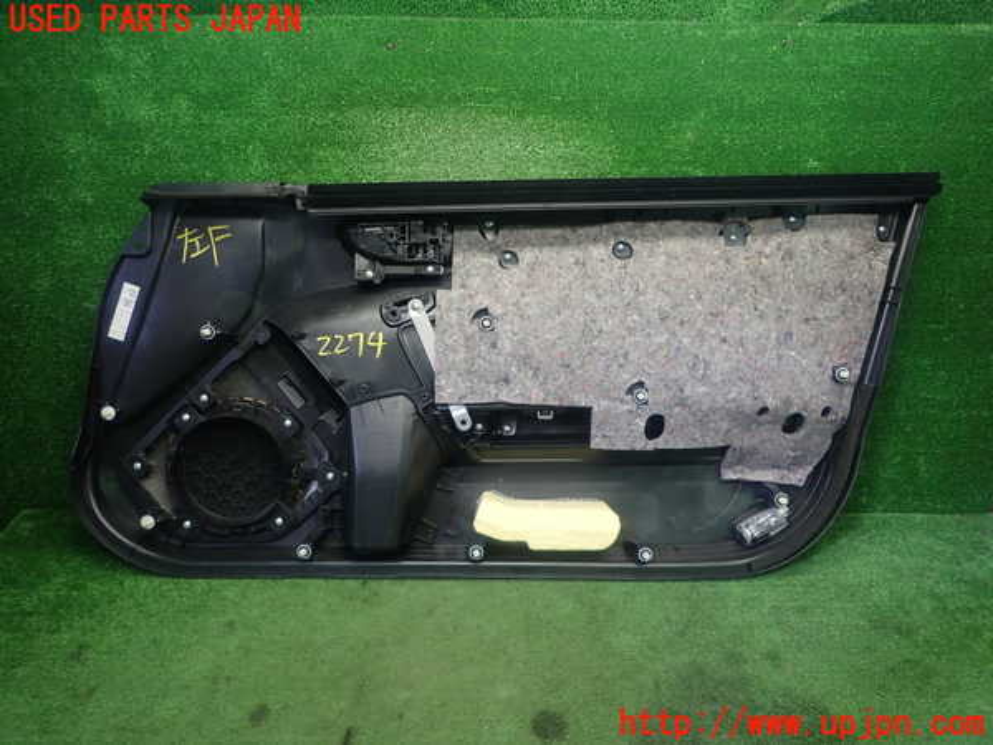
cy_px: 372
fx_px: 717
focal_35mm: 25
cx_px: 496
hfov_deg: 69.4
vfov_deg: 54.9
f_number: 2
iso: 200
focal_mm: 4.5
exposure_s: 1/60
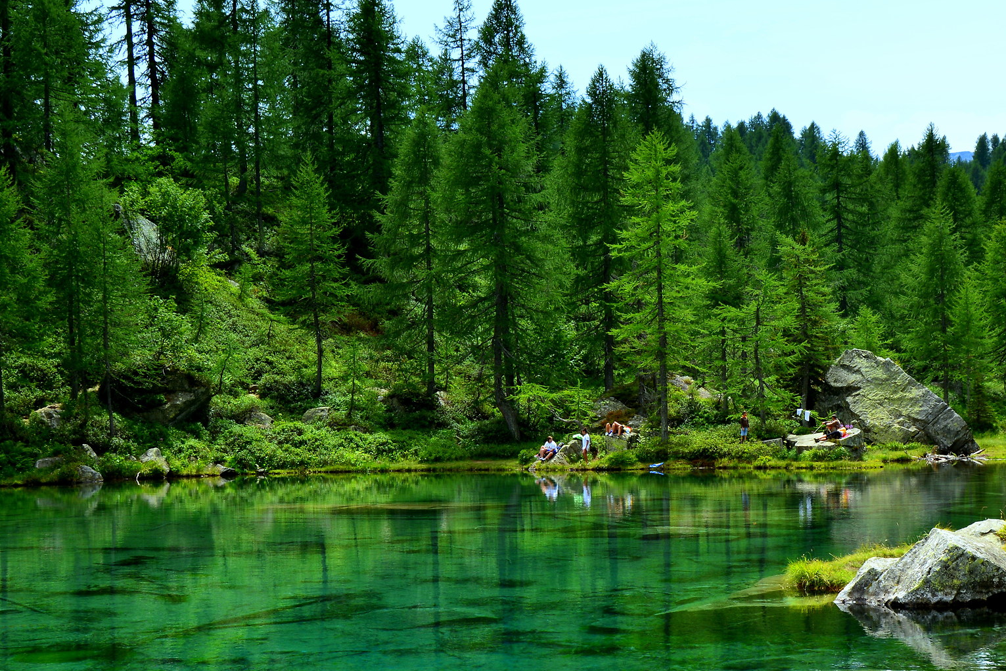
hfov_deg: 34.0
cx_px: 557
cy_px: 419
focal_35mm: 59
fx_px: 1643
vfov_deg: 23.0
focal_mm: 25
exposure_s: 1/125
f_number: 10
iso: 100
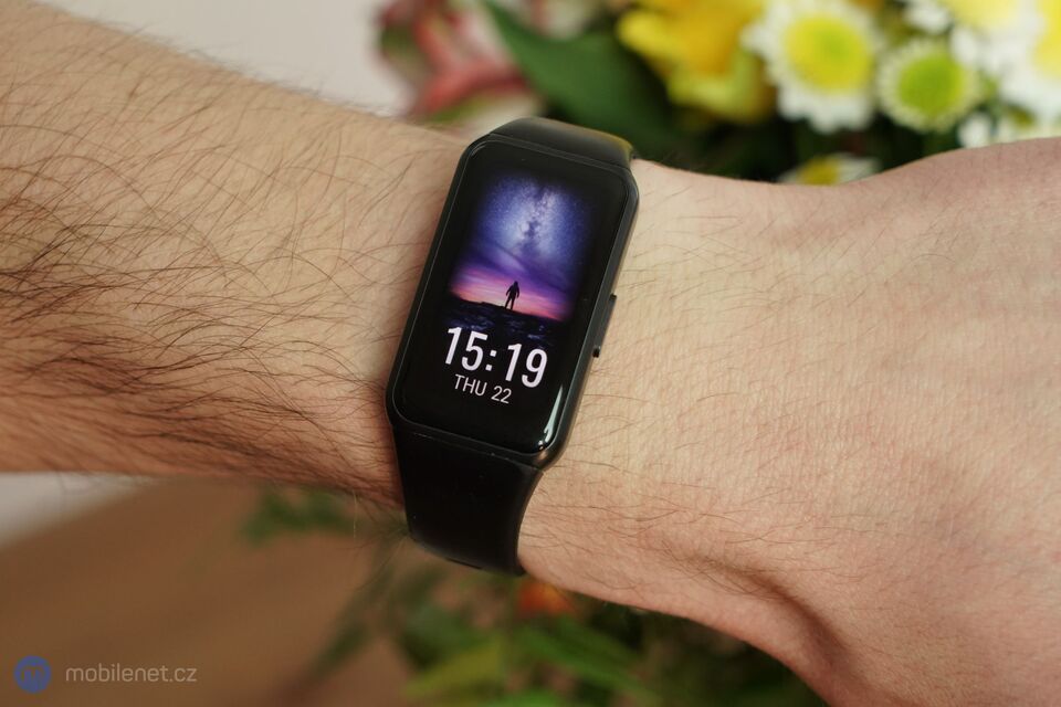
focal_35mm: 70
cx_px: 530
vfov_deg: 19.5
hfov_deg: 28.8
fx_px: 2063
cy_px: 354
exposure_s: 1/160
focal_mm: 70
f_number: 7.1
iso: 2500
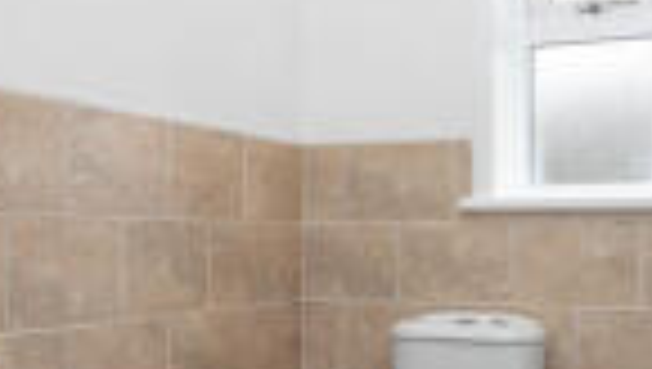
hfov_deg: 37.8
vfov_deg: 21.8
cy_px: 250
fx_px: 952
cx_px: 355
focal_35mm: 55
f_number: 8
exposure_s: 1/20
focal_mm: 16
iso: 320
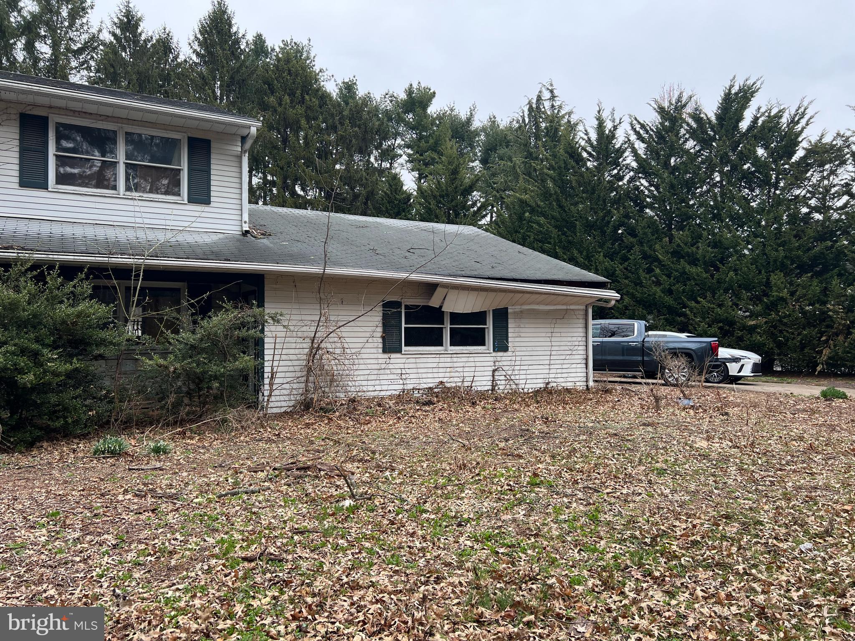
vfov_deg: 53.1
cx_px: 428
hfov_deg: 67.3
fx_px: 642
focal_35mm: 26
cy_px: 320
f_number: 1.5
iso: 40
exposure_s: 1/242
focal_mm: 5.7
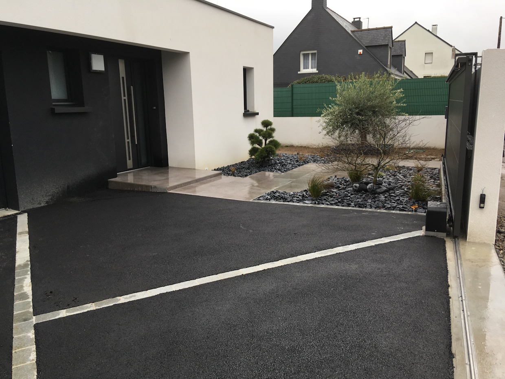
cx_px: 252
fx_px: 423
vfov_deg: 48.2
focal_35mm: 29
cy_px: 190
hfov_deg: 61.7
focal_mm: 4.15
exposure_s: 1/114
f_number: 2.2
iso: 25
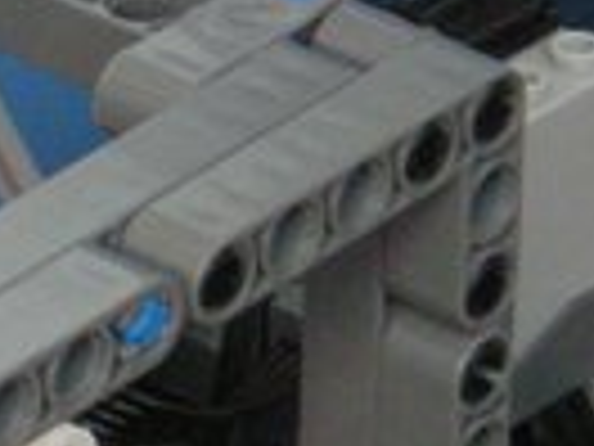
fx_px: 8734
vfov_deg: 2.9
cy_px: 414
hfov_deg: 3.9
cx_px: -522
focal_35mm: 509
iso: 387
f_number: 4.7
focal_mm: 17.1
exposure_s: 1/54.8
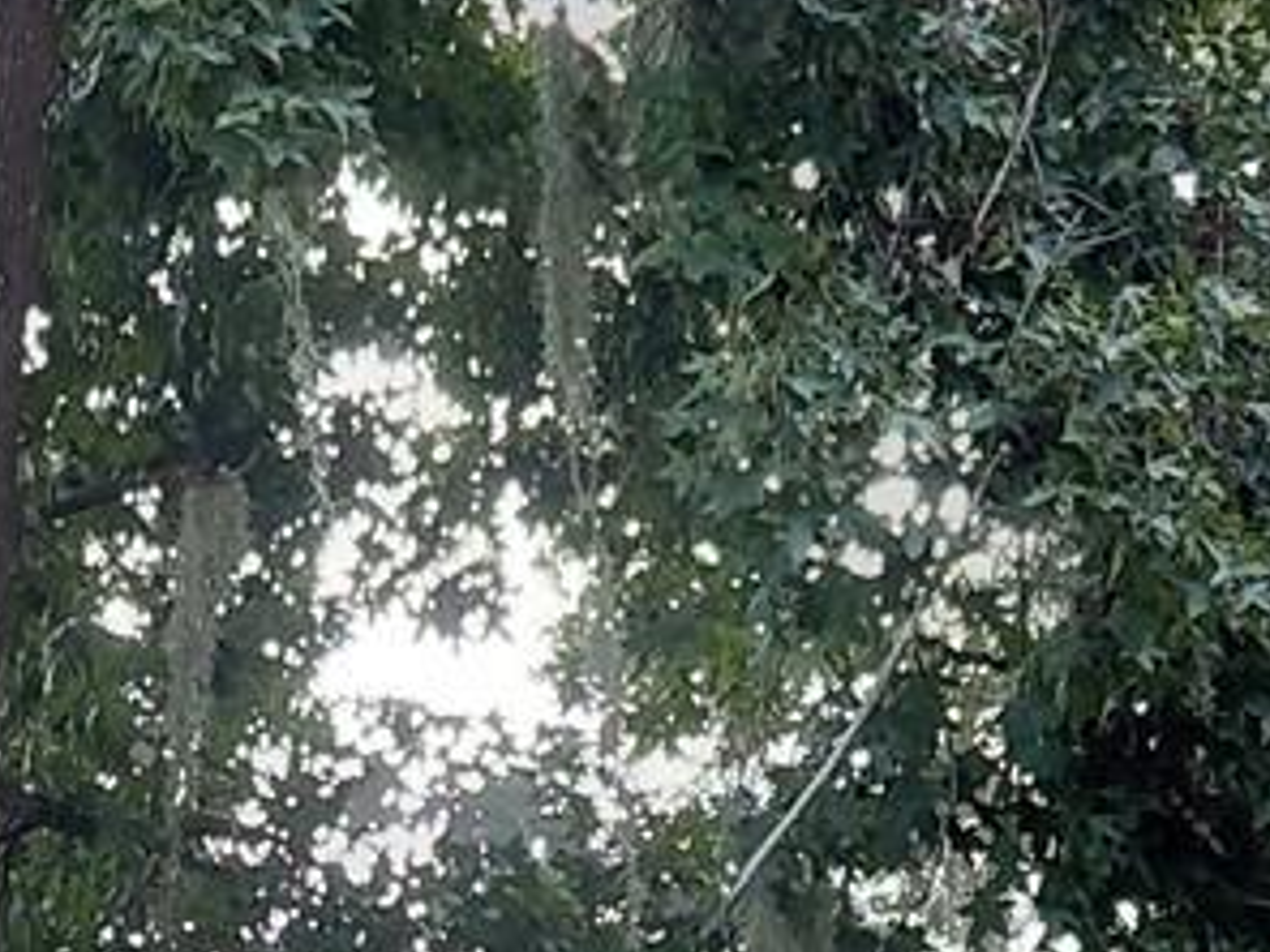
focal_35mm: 135
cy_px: 1437
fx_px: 4953
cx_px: 215
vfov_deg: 10.6
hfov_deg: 14.5
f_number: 1.8
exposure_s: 1/311
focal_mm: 4.69
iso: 50
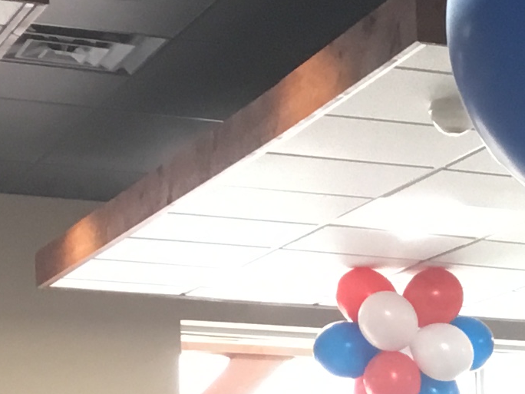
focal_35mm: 148
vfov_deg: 9.5
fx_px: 2245
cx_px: 778
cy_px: 753
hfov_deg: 12.7
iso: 80
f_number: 2.4
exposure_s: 1/30
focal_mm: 3.3
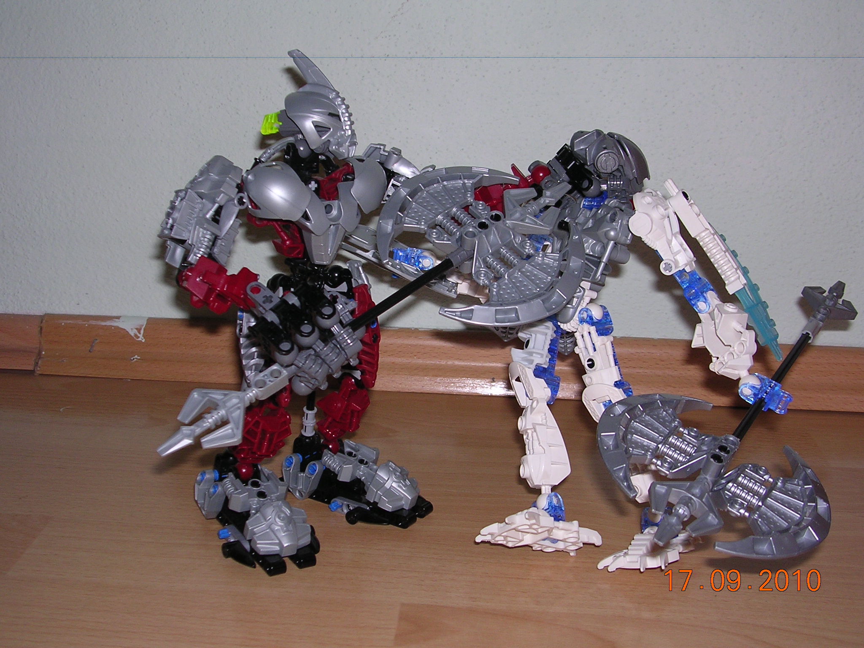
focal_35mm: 46
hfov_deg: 41.2
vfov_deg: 31.5
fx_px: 1148
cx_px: 432
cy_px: 324
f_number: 3
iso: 100
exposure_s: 1/60.1
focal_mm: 7.1
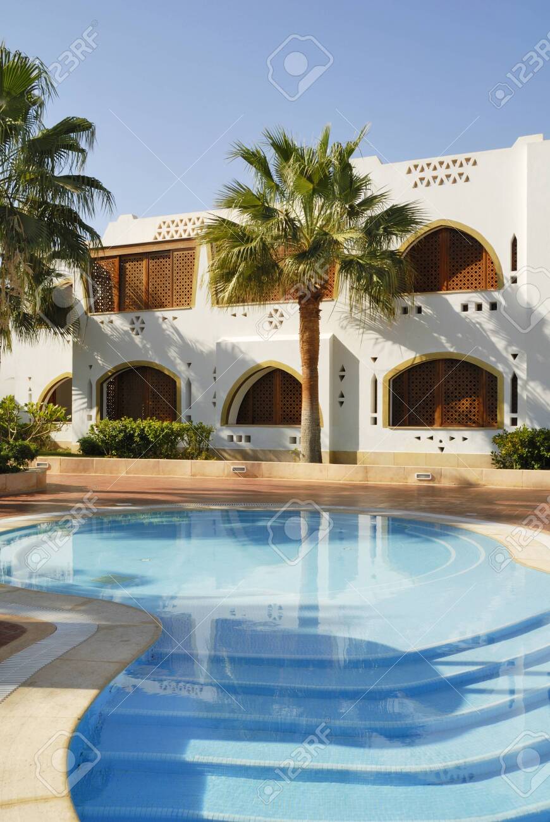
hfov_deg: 40.1
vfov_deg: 57.2
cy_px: 411
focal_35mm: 33
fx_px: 754
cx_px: 275
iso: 100
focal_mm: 22
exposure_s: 1/125
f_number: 13
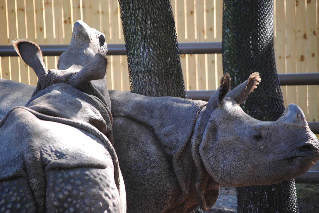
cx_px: 160
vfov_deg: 9.4
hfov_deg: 13.9
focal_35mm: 147
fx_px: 1304
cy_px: 106
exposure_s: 1/60
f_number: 4.5
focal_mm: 98
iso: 200
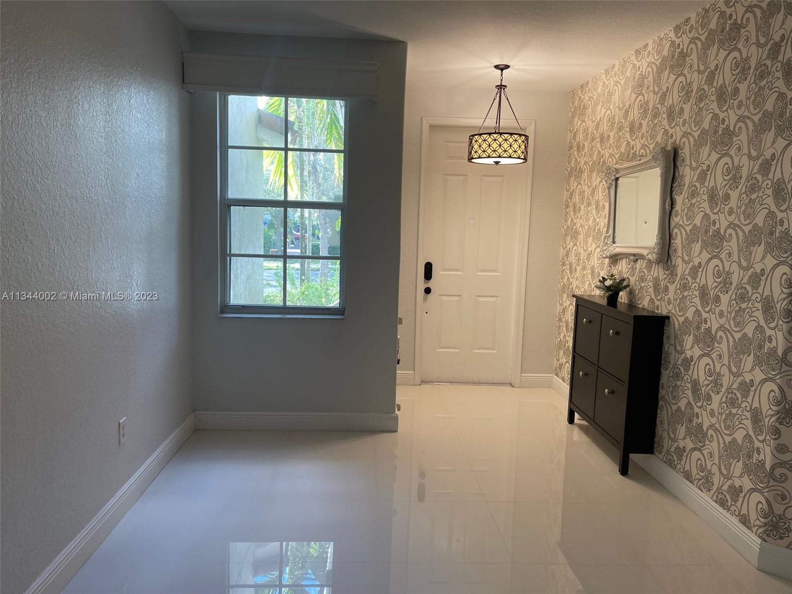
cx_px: 396
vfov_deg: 53.1
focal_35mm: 26
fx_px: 595
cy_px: 297
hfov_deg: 67.3
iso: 80
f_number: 1.6
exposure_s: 1/120
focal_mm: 5.1
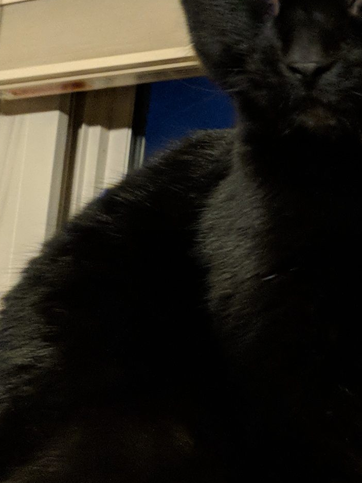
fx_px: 1617
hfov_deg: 12.5
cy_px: 226
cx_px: 408
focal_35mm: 116
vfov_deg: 17.0
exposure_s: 1/30
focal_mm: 4.44
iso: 579
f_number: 1.8
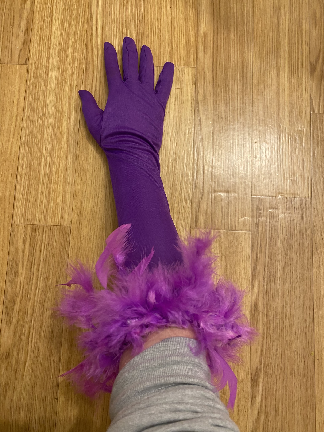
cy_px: 216
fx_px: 324
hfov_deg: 53.1
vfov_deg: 67.3
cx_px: 162
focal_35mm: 26
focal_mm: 4.25
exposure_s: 1/50
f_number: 1.8
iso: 200
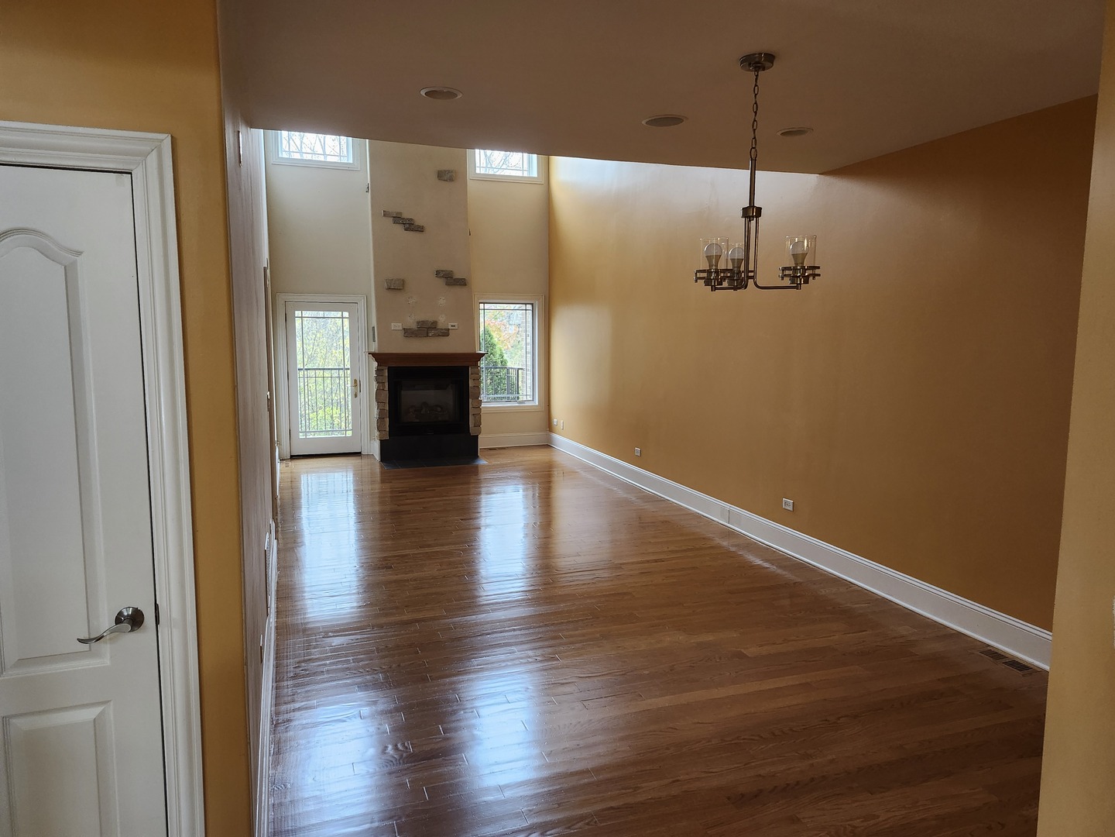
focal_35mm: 23
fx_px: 741
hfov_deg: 73.9
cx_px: 558
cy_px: 418
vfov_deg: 58.9
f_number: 1.8
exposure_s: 1/120
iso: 400
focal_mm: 5.54
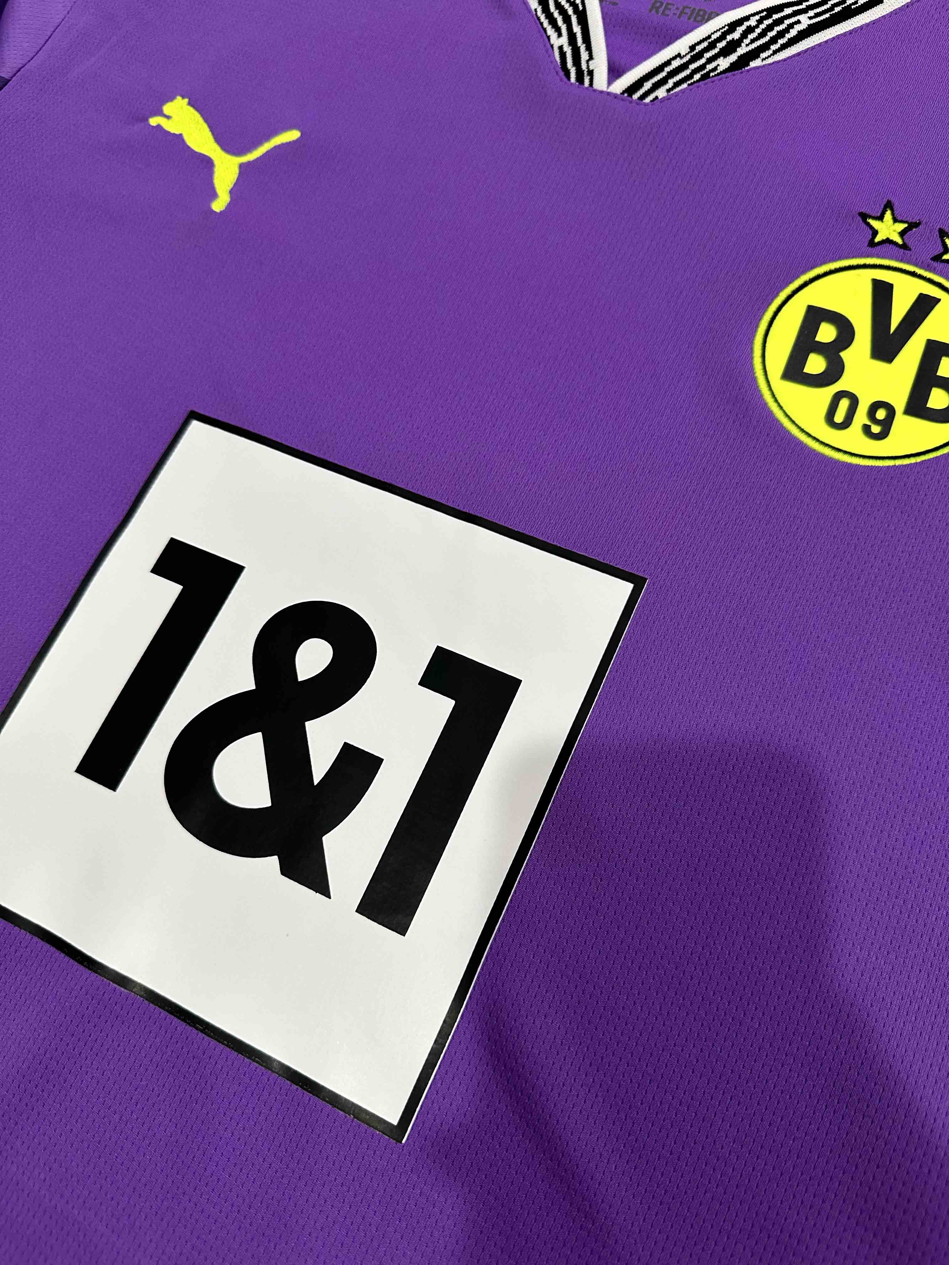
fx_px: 877
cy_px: 632
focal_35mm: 24
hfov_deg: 56.8
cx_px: 474
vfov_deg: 71.6
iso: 320
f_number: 1.78
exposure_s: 1/50
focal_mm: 6.86
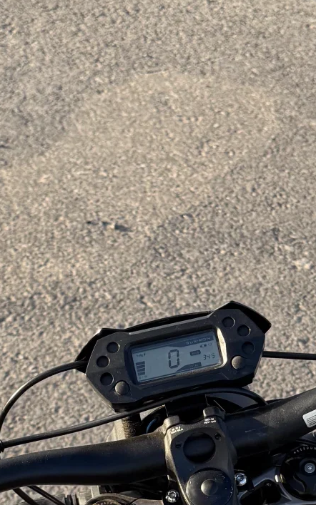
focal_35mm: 92
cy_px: 426
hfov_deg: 14.2
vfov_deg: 22.2
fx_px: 1269
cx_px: 182
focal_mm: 6.76
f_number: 1.78
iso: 80
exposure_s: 1/980
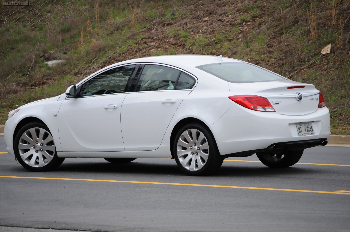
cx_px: 175
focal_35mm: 202
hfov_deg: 10.2
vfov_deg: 6.8
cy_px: 116
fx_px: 1967
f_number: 5.6
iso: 800
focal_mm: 135
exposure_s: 1/1000
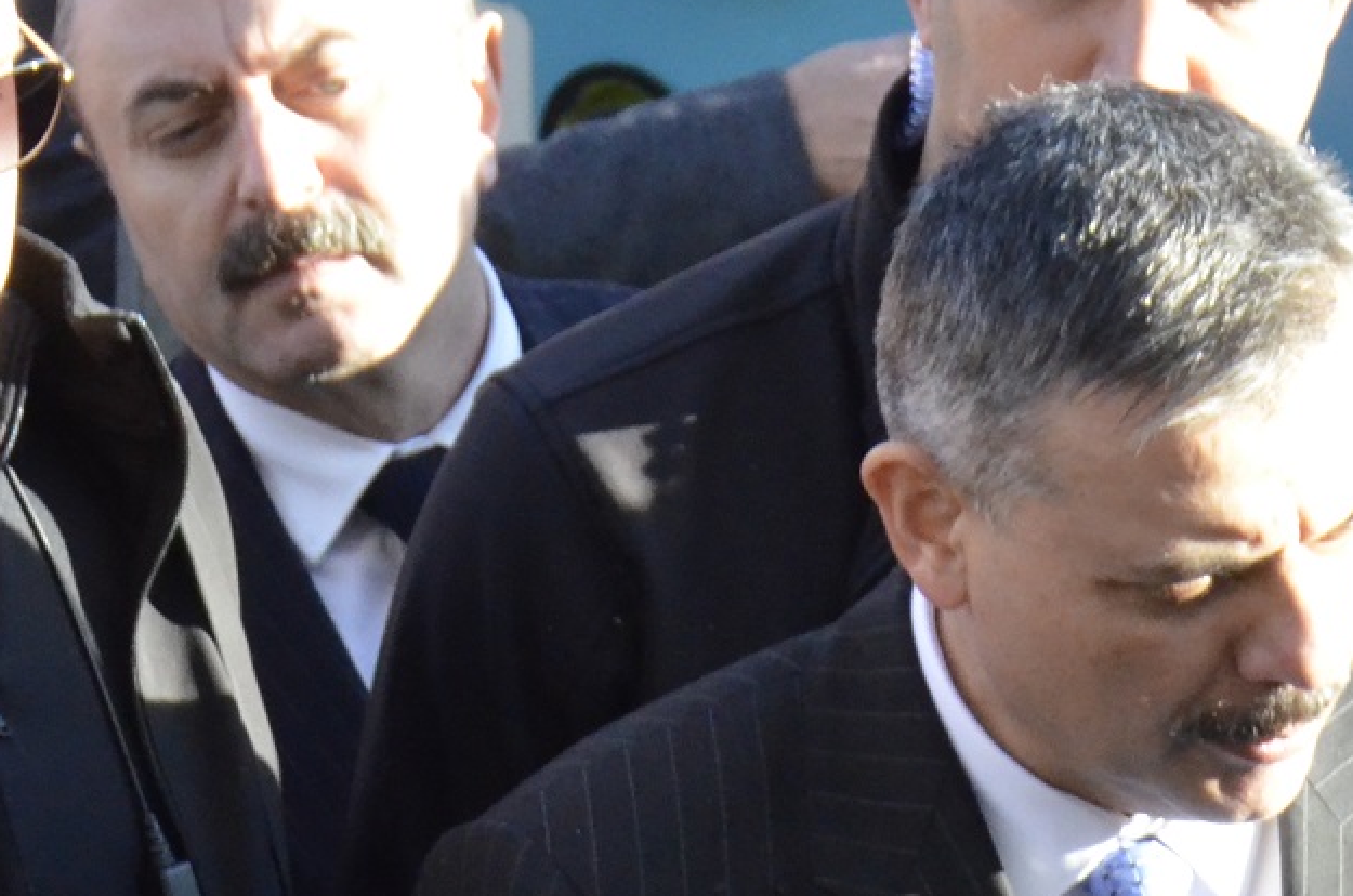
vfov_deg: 4.1
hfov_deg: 6.1
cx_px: 1078
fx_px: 12602
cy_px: 890
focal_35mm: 336
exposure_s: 1/500
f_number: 11
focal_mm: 70
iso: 3200
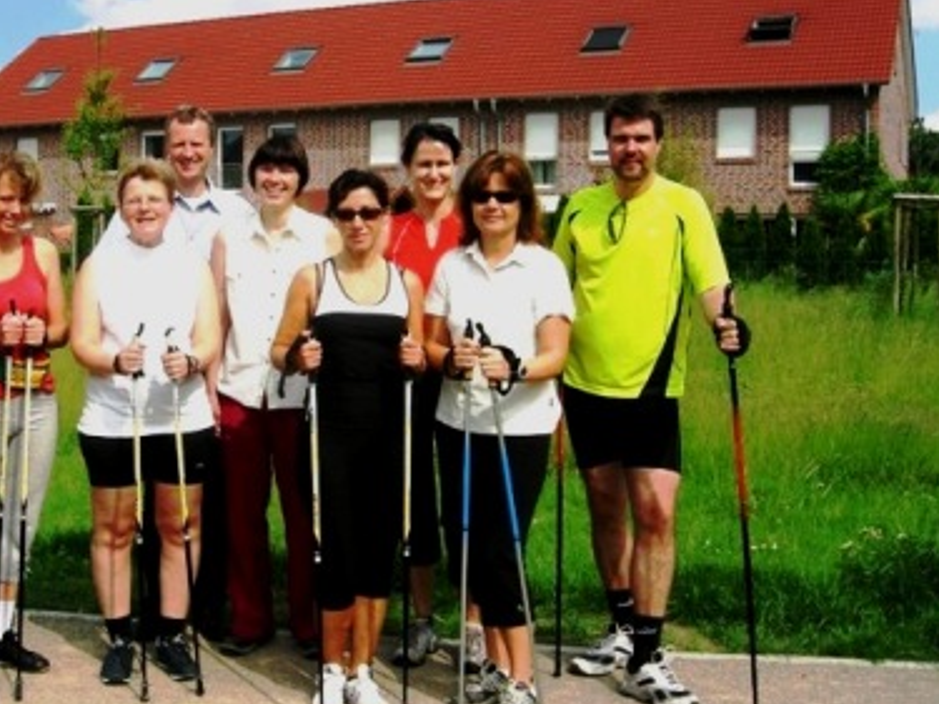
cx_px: 318
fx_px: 1302
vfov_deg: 30.2
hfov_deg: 39.2
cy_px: 341
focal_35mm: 48
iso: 64
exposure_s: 1/270
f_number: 6.1
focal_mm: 7.5
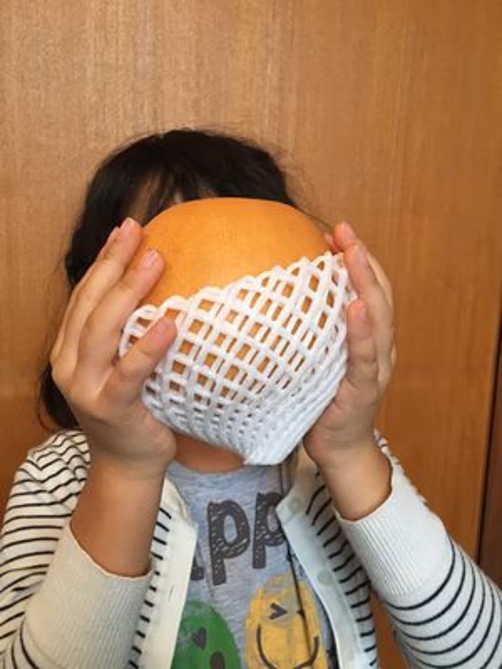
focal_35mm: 29
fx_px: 561
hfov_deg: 48.2
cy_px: 334
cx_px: 251
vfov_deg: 61.7
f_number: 2.2
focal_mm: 4.15
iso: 160
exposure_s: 1/30
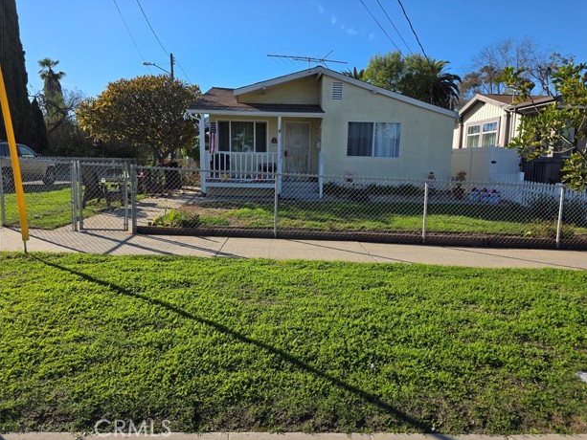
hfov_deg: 71.6
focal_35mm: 24
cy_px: 212
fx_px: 407
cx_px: 305
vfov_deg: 56.8
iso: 80
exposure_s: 1/4434
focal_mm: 6.3
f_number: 1.7
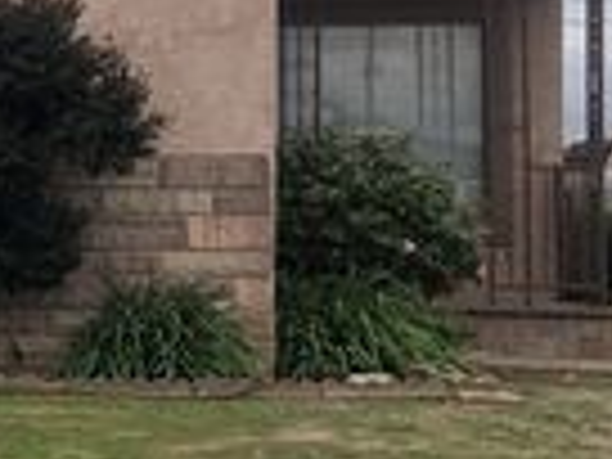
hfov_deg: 17.0
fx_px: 1821
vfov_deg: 14.4
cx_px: -342
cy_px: 178
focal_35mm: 103
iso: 20
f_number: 1.8
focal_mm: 3.99
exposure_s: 1/1567
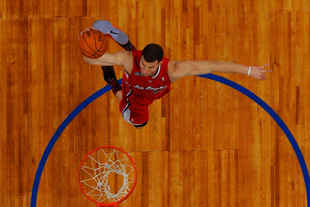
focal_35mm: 250
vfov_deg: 5.5
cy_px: 104
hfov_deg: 8.2
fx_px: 2152
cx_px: 155
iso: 5000
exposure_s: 1/1000
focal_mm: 250
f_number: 5.6
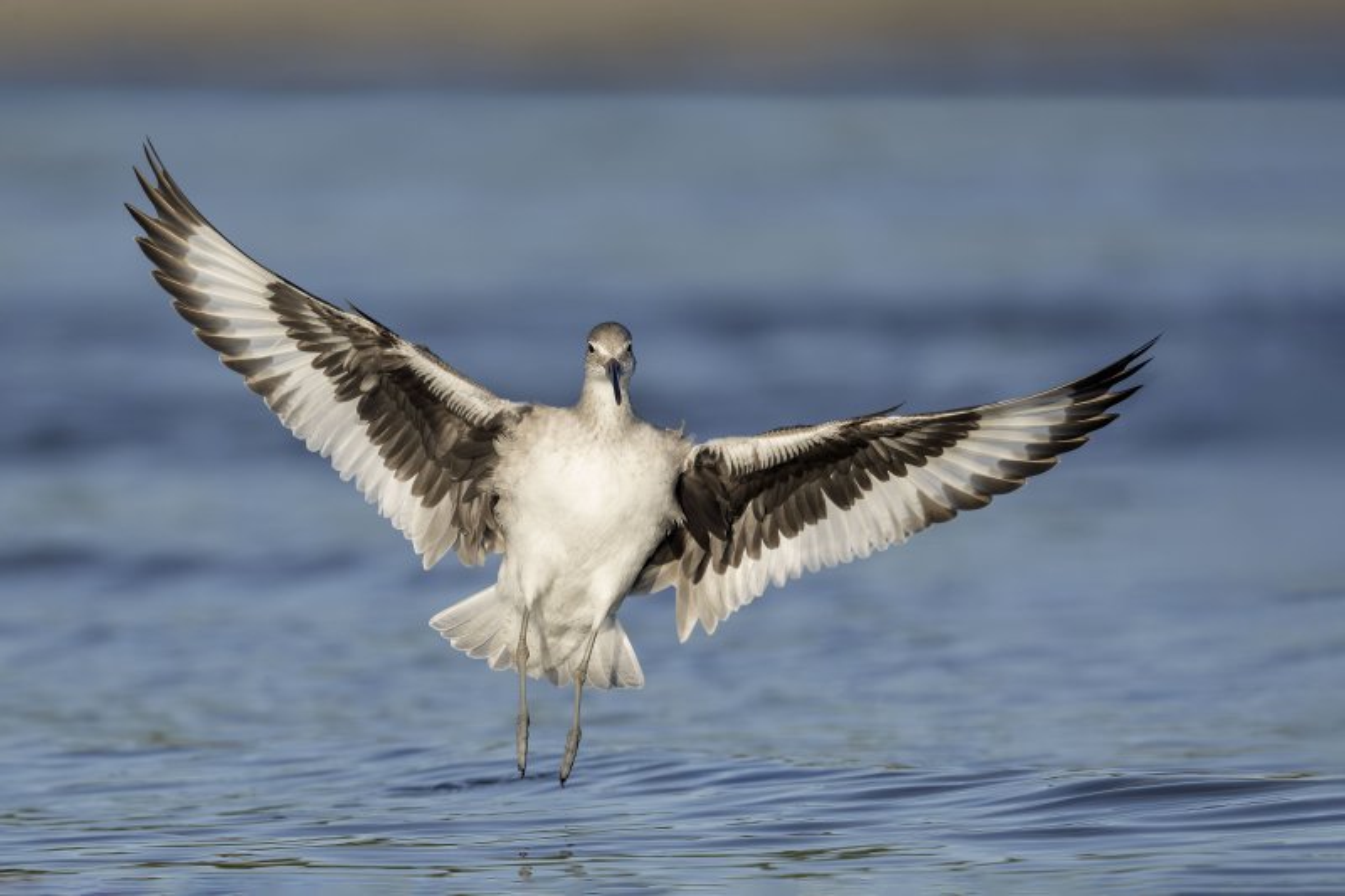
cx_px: 672
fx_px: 29881
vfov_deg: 1.7
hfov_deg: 2.6
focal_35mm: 800
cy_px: 448
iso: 1000
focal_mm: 800
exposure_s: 1/3200
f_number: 8
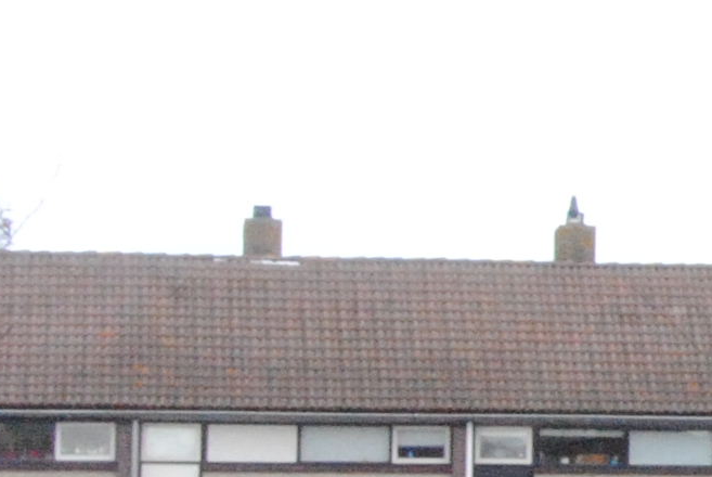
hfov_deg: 7.0
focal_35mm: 283
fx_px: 5605
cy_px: 235
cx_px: 1425
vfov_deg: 4.9
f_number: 29
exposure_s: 1/30
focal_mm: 32
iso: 1600
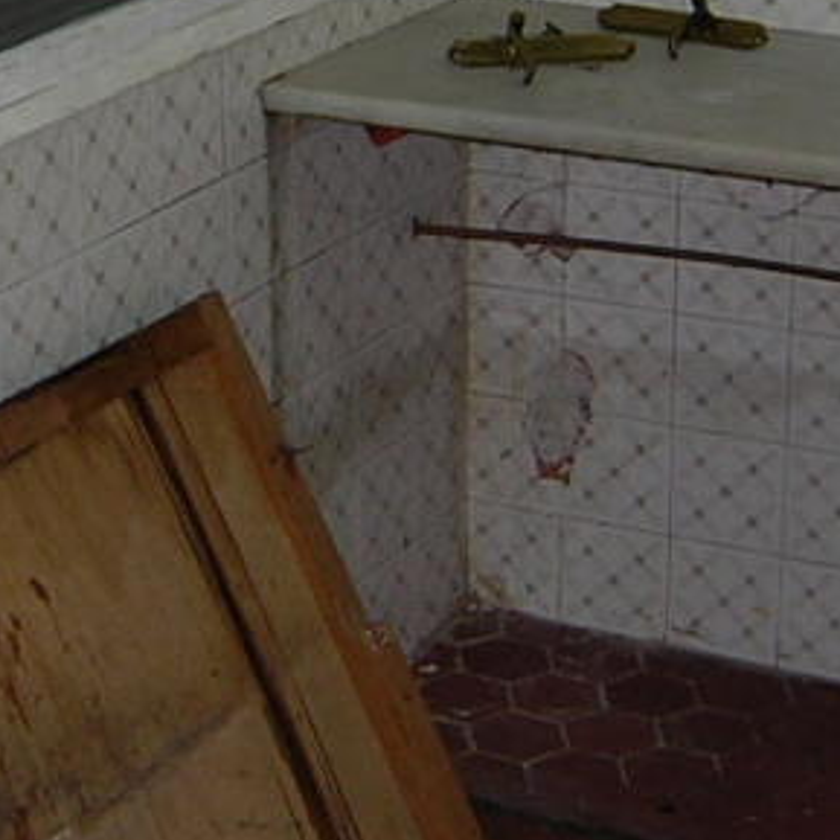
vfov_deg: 17.3
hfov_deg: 17.5
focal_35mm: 99
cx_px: 273
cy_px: 77
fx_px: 2718
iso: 105
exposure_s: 1/60.1
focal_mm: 4.7
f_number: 2.6
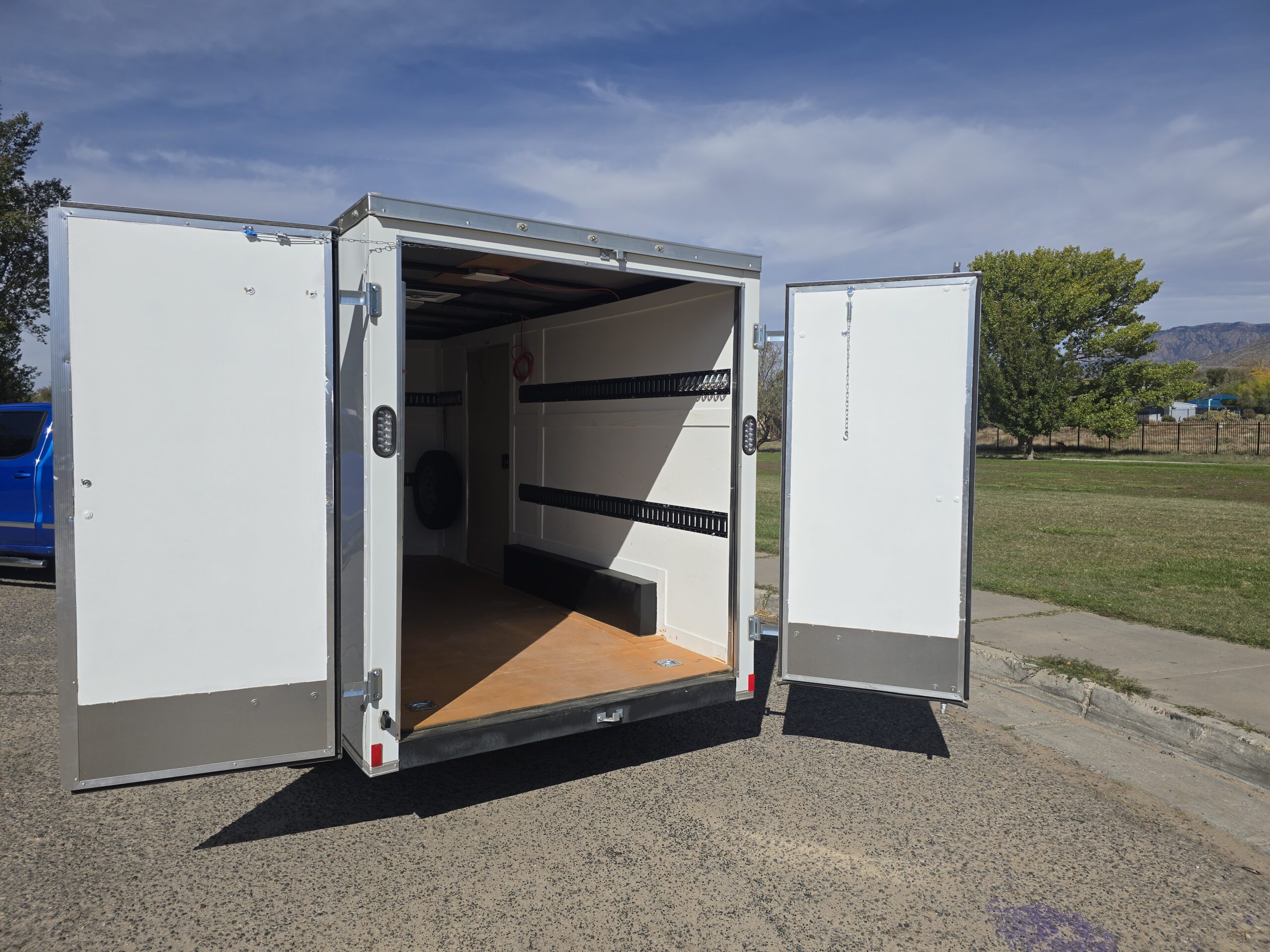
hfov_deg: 73.9
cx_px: 635
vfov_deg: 58.9
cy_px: 476
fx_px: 844
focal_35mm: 23
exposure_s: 1/2082
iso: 12
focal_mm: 6.3
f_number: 1.7
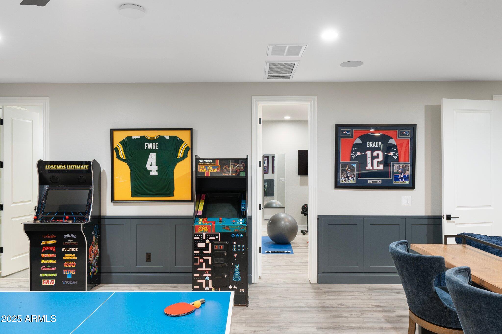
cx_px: 251
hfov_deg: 69.4
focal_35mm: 26
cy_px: 167
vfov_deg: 49.5
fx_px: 362
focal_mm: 26
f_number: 8
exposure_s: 1/1.25
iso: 1000
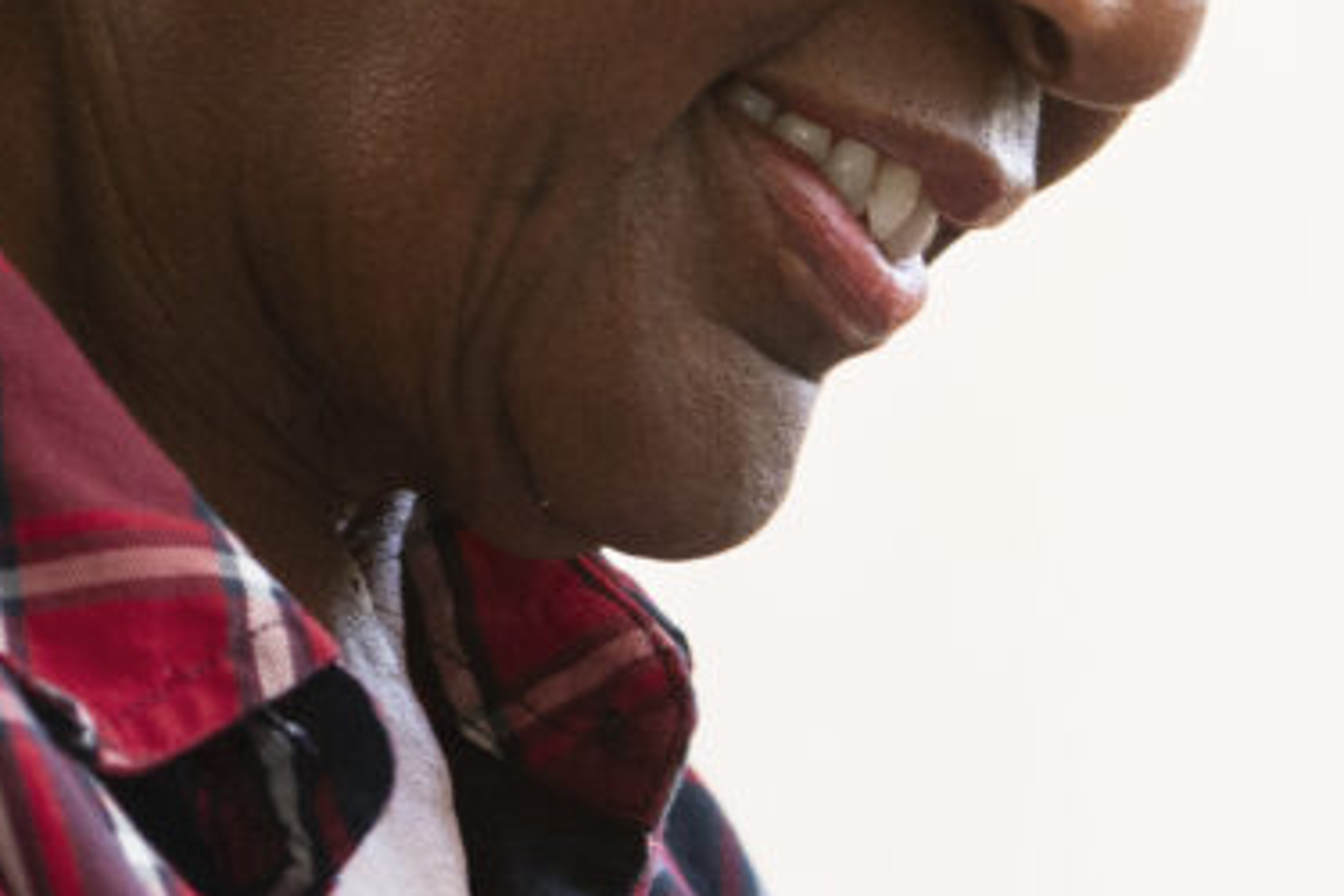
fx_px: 31059
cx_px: 1409
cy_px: 1498
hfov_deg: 2.5
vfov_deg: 1.7
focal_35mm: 832
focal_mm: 122
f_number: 4
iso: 800
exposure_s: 1/125
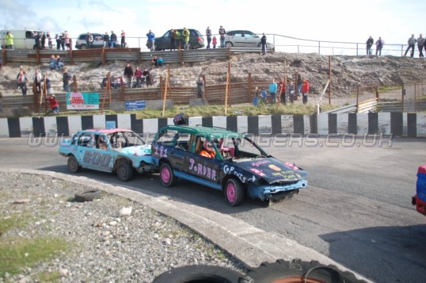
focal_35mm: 33
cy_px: 142
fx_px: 390
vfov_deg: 39.9
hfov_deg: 57.2
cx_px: 213
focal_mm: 22
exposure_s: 1/1000
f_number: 4
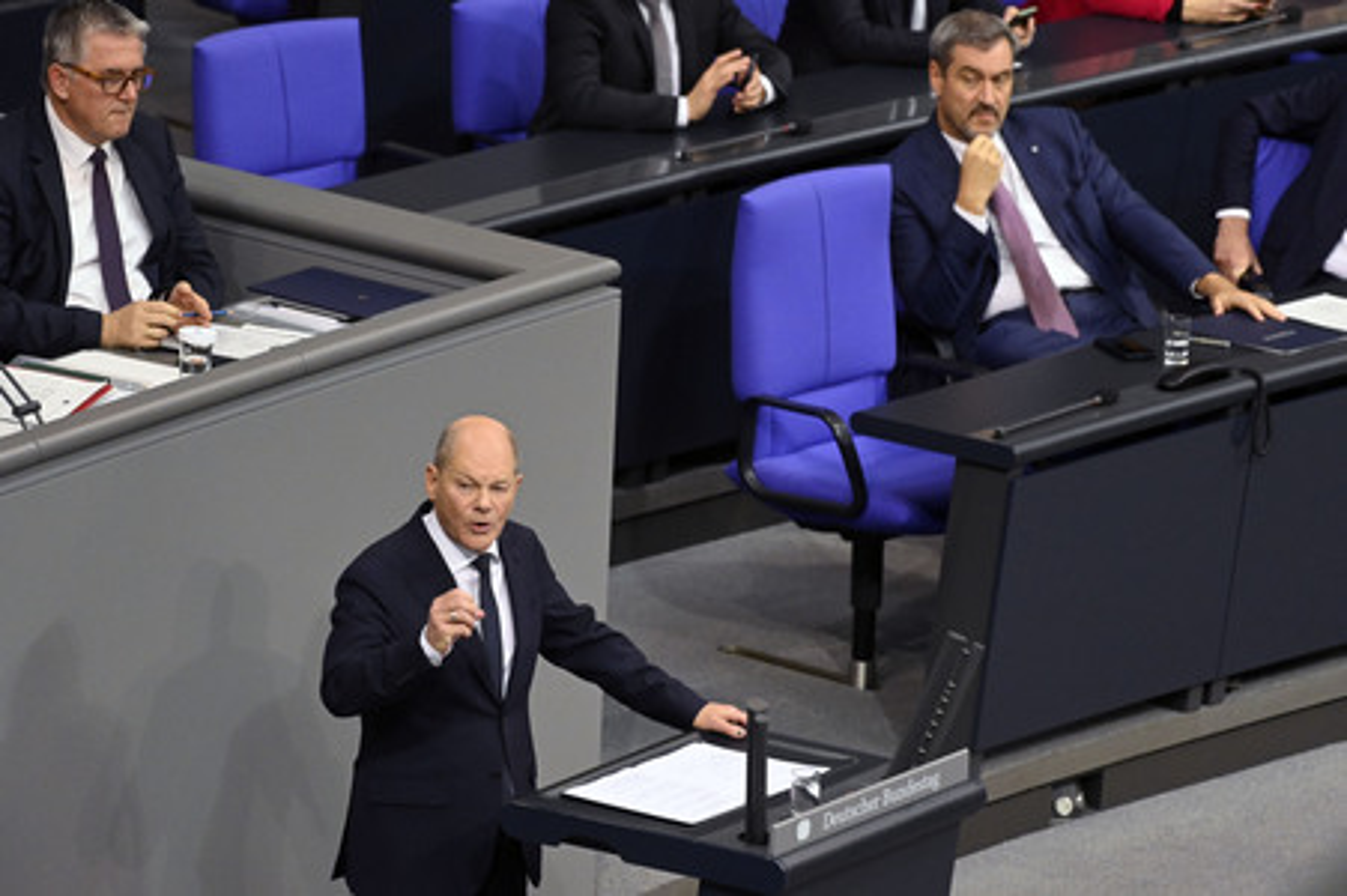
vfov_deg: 4.0
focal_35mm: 340
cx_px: 674
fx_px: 12712
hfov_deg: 6.1
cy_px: 448
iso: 10000
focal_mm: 340
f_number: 5.6
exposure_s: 1/500
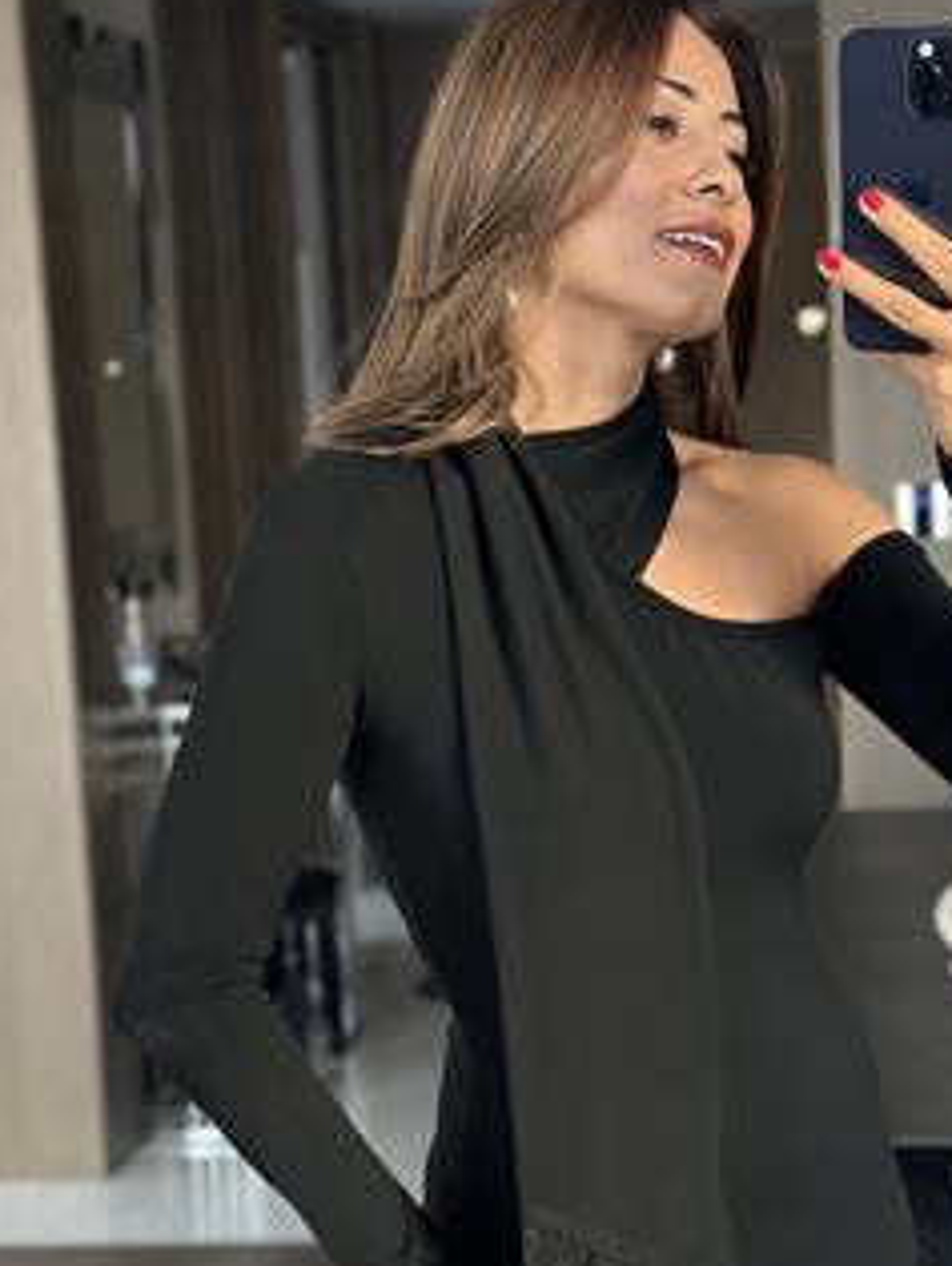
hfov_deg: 19.1
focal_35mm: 77
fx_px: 2818
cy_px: 800
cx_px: 679
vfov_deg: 25.2
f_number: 1.78
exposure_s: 1/60
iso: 320
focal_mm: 6.86
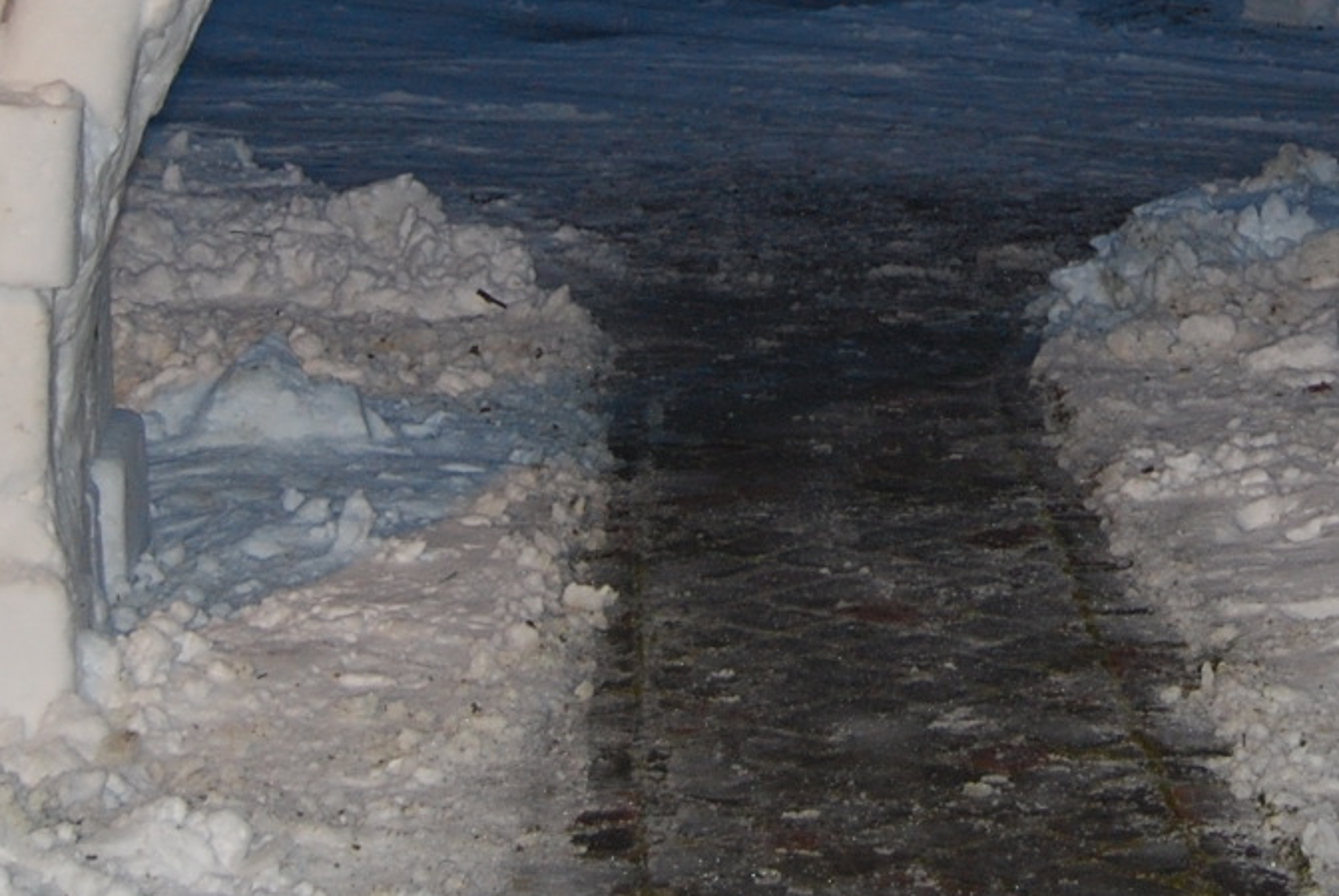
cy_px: -100
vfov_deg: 11.2
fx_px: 4506
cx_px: 984
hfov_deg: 16.8
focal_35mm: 121
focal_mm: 28
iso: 450
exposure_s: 1/60
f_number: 4.2
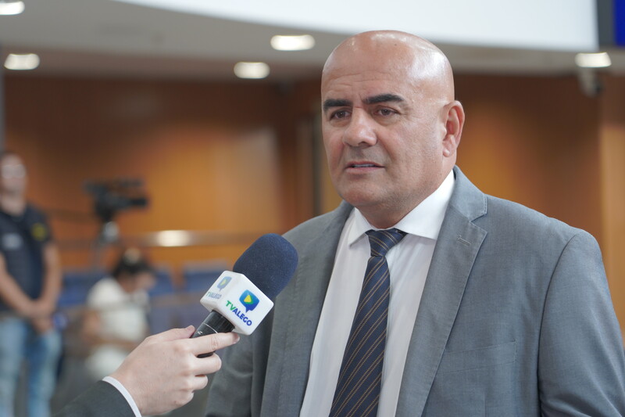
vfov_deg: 13.0
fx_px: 1822
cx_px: 312
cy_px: 208
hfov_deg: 19.5
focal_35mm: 105
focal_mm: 105
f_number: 4
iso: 1250
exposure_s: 1/100
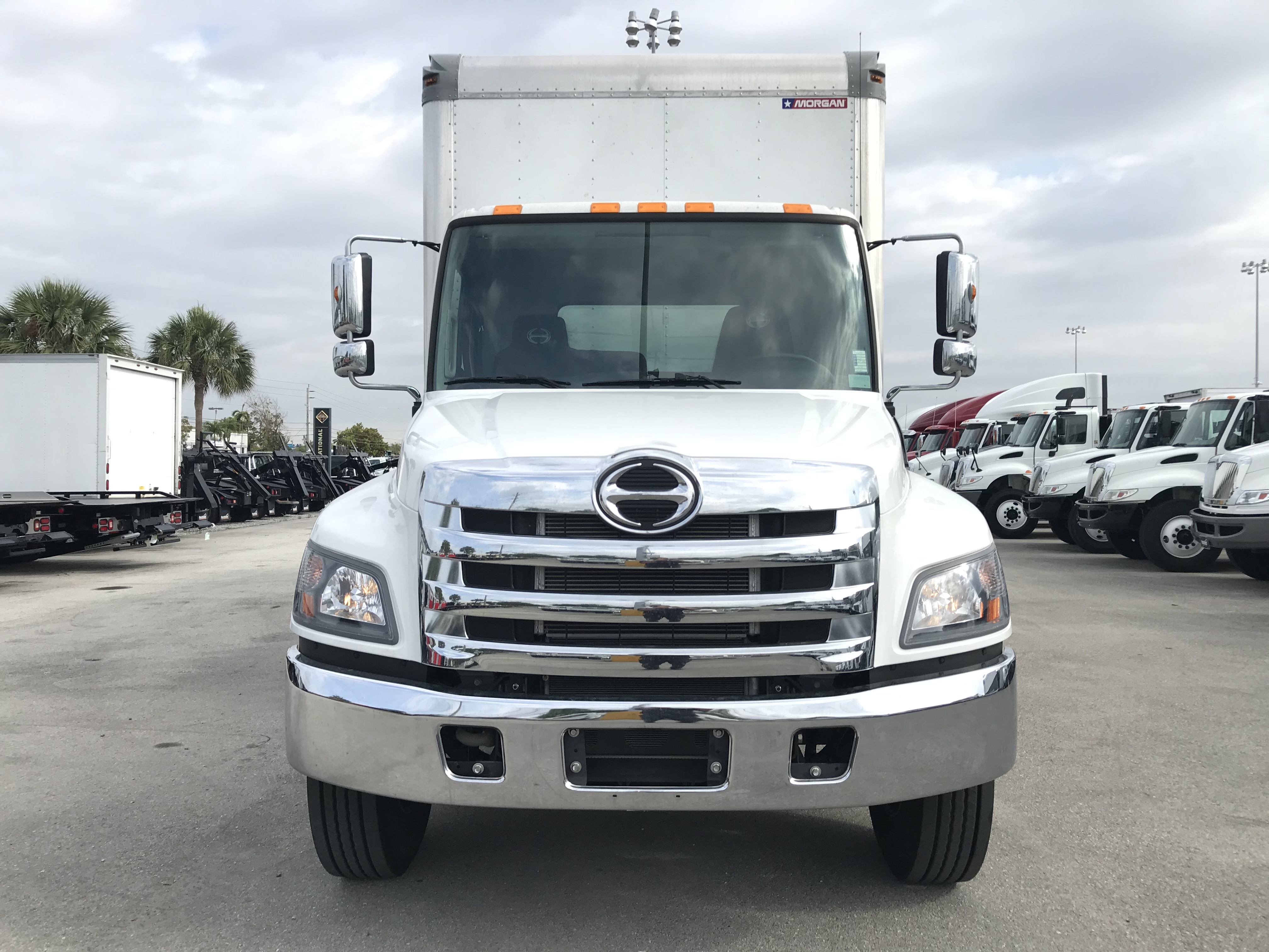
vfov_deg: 49.7
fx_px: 1026
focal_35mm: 28
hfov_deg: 63.4
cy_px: 476
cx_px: 634
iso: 20
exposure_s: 1/1259
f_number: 1.8
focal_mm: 3.99
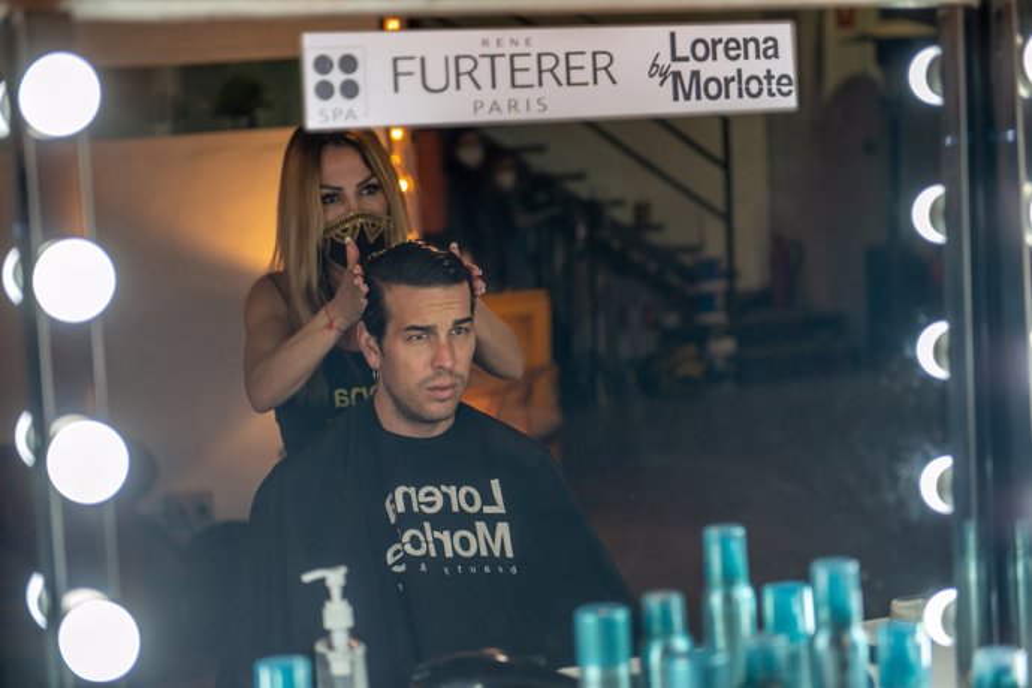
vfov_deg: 19.5
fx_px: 2007
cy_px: 344
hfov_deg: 28.8
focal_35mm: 70
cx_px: 516
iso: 800
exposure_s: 1/250
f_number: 2.8
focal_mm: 70
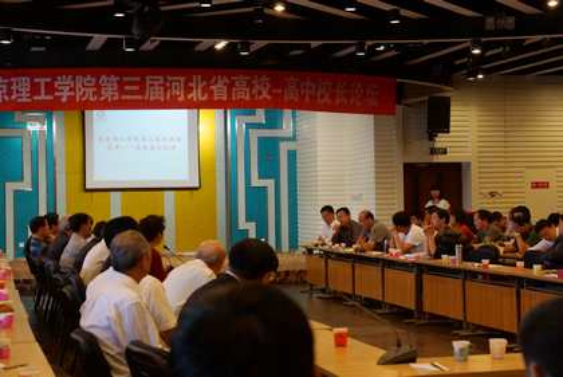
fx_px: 1158
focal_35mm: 74
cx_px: 282
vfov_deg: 18.5
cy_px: 188
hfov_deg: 27.3
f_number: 4.5
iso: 1000
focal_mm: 35
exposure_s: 1/60
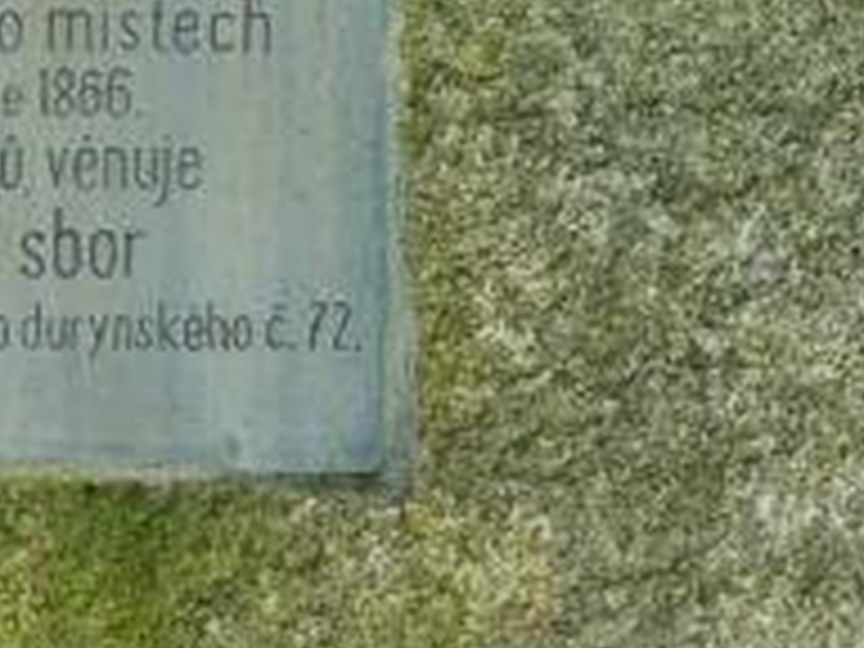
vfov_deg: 4.0
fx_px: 9210
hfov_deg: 5.4
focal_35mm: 369
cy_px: 171
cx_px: -70
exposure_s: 1/250
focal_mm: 27.2
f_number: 4.9
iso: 400
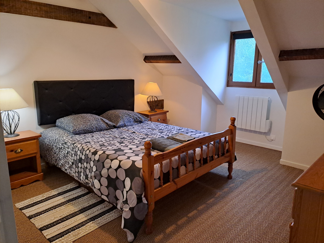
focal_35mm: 25
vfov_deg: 54.9
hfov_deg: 69.4
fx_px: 234
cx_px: 162
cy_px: 122
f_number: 1.8
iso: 250
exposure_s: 1/50
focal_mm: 4.65
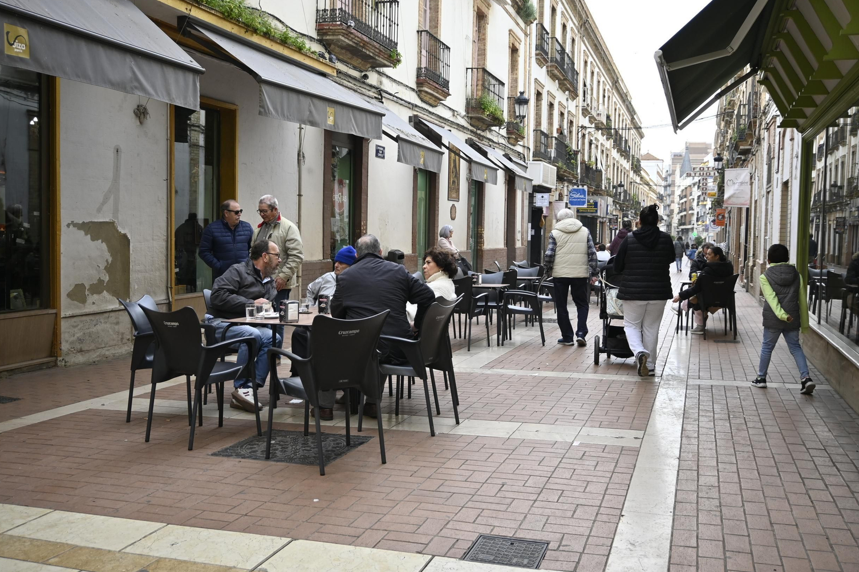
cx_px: 424
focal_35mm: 34
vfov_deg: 38.6
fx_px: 817
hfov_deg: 55.4
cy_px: 271
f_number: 4
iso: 180
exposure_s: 1/400
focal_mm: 21.5
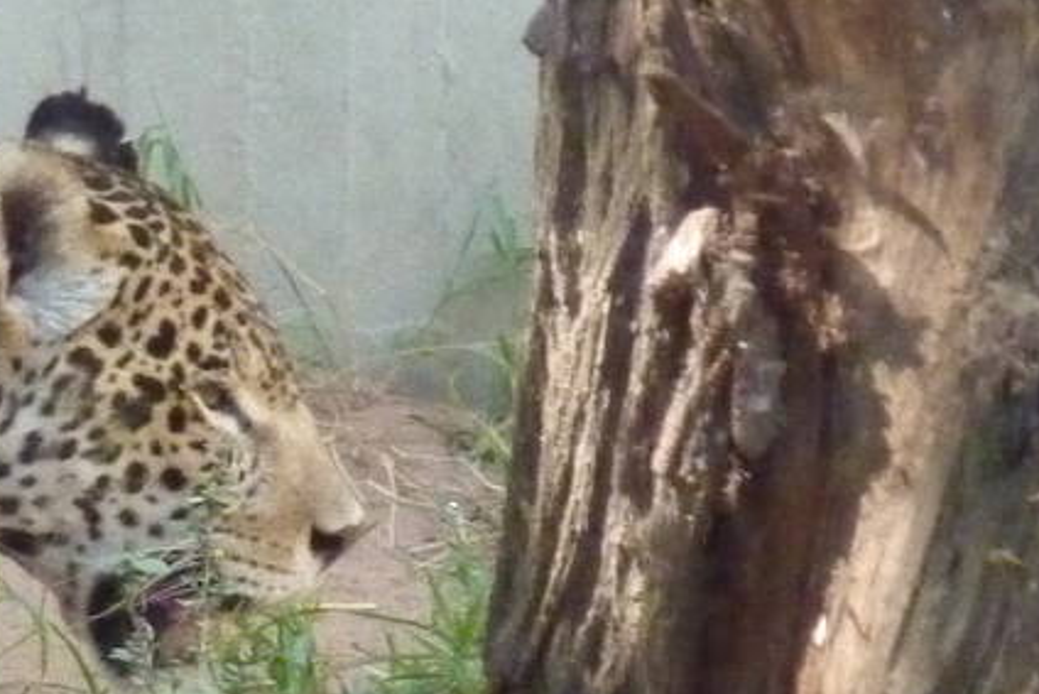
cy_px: 525
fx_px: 33979
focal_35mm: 1177
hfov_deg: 1.8
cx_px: 2
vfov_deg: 1.2
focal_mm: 49.2
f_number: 4.9
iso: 800
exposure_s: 1/200
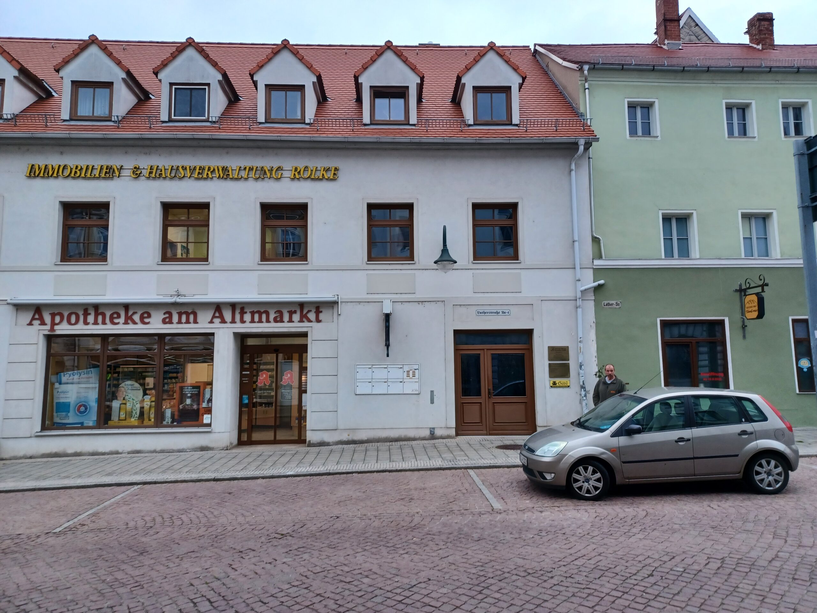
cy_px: 306
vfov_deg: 54.9
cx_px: 408
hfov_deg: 69.4
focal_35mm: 25
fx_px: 590
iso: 80
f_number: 1.8
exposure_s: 1/50
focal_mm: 4.6
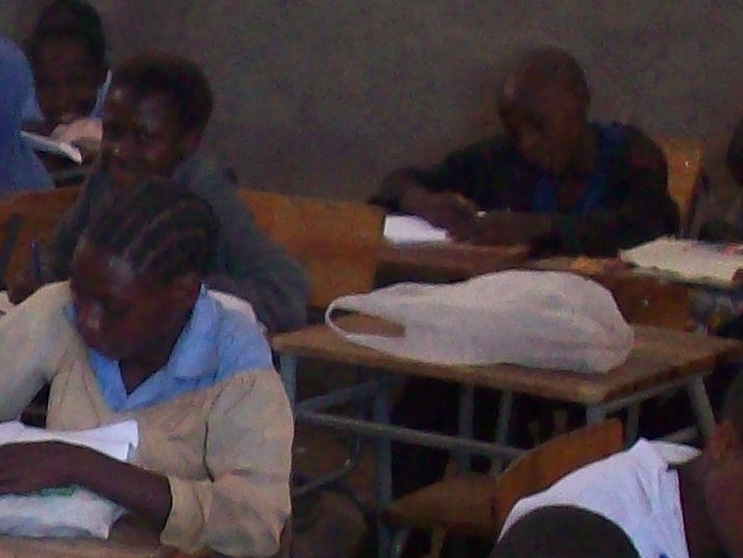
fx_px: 3349
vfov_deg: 9.4
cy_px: 589
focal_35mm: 156
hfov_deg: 12.3
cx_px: -210
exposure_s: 1/24.8
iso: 160
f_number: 2.8
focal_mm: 6.2
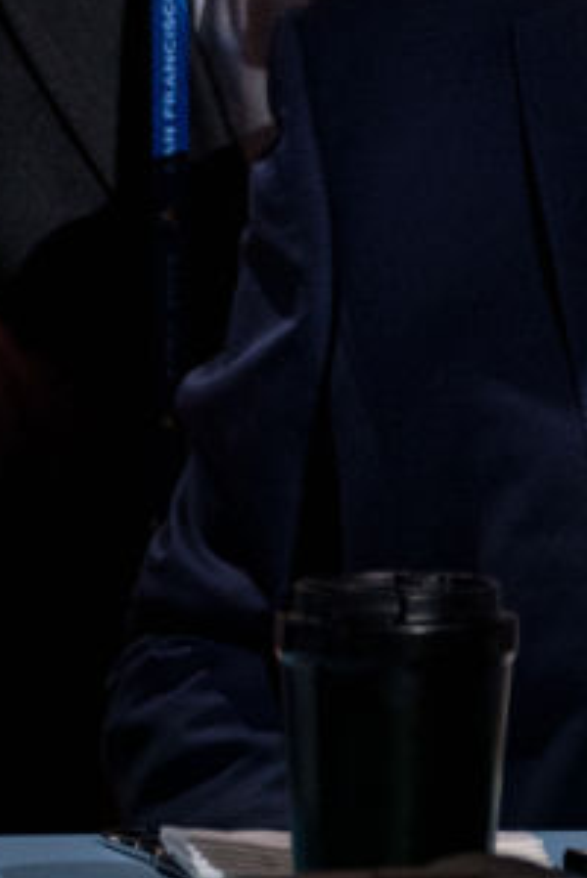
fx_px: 33379
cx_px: 660
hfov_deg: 1.0
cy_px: -116
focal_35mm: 1368
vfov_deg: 1.5
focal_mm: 400
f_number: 5.6
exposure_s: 1/200
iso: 2000
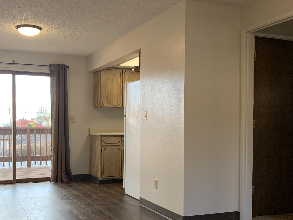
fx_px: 356
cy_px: 140
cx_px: 114
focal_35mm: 42
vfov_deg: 34.2
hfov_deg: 44.5
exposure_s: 1/120
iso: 80
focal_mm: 4.25
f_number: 1.8
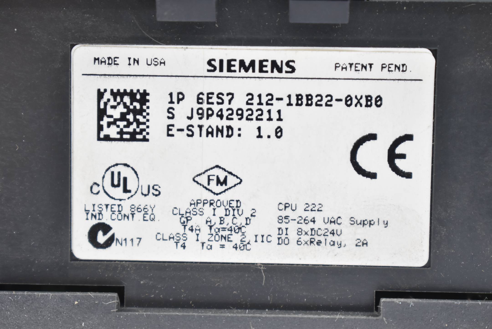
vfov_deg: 16.6
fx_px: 1128
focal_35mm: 82
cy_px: 164
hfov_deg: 24.6
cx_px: 246
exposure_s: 1/100
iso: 1400
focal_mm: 55
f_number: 5.6
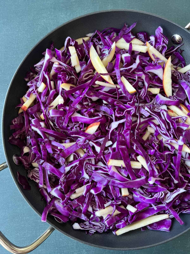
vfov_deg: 67.3
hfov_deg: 53.1
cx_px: 95
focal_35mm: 26
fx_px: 190
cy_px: 127
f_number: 1.5
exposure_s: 1/121
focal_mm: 5.7
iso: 125
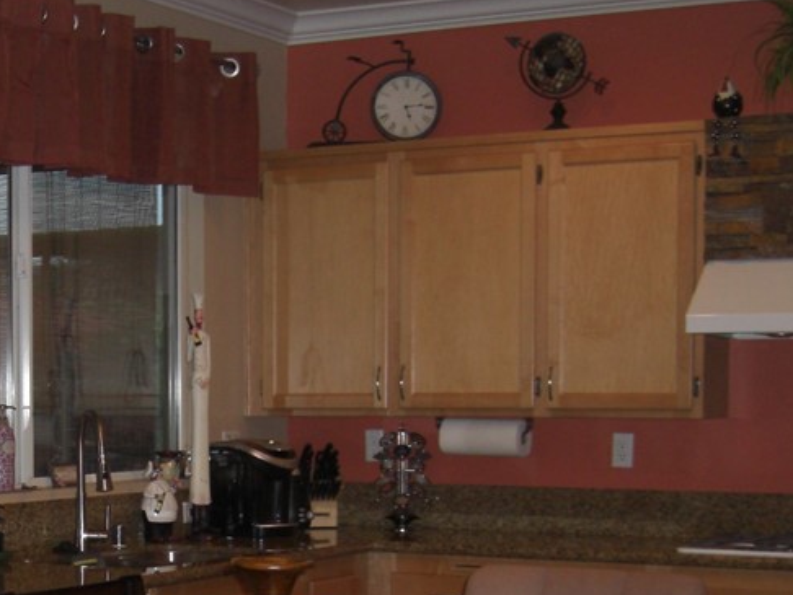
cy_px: 615
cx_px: 124
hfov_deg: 23.9
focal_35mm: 80
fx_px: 1834
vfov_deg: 17.9
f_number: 2.8
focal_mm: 7.9
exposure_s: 1/60
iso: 200
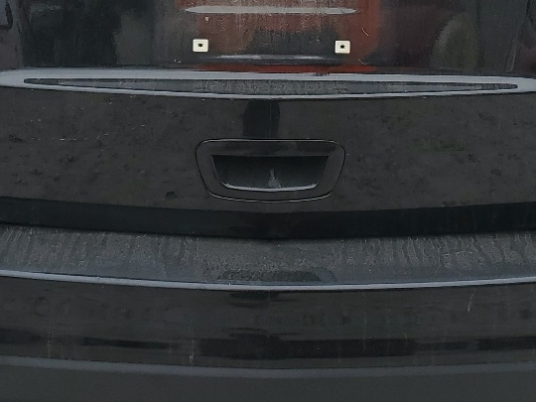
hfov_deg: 25.3
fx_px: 1192
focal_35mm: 77
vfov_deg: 18.5
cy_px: -20
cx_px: 279
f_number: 1.5
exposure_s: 1/400
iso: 50
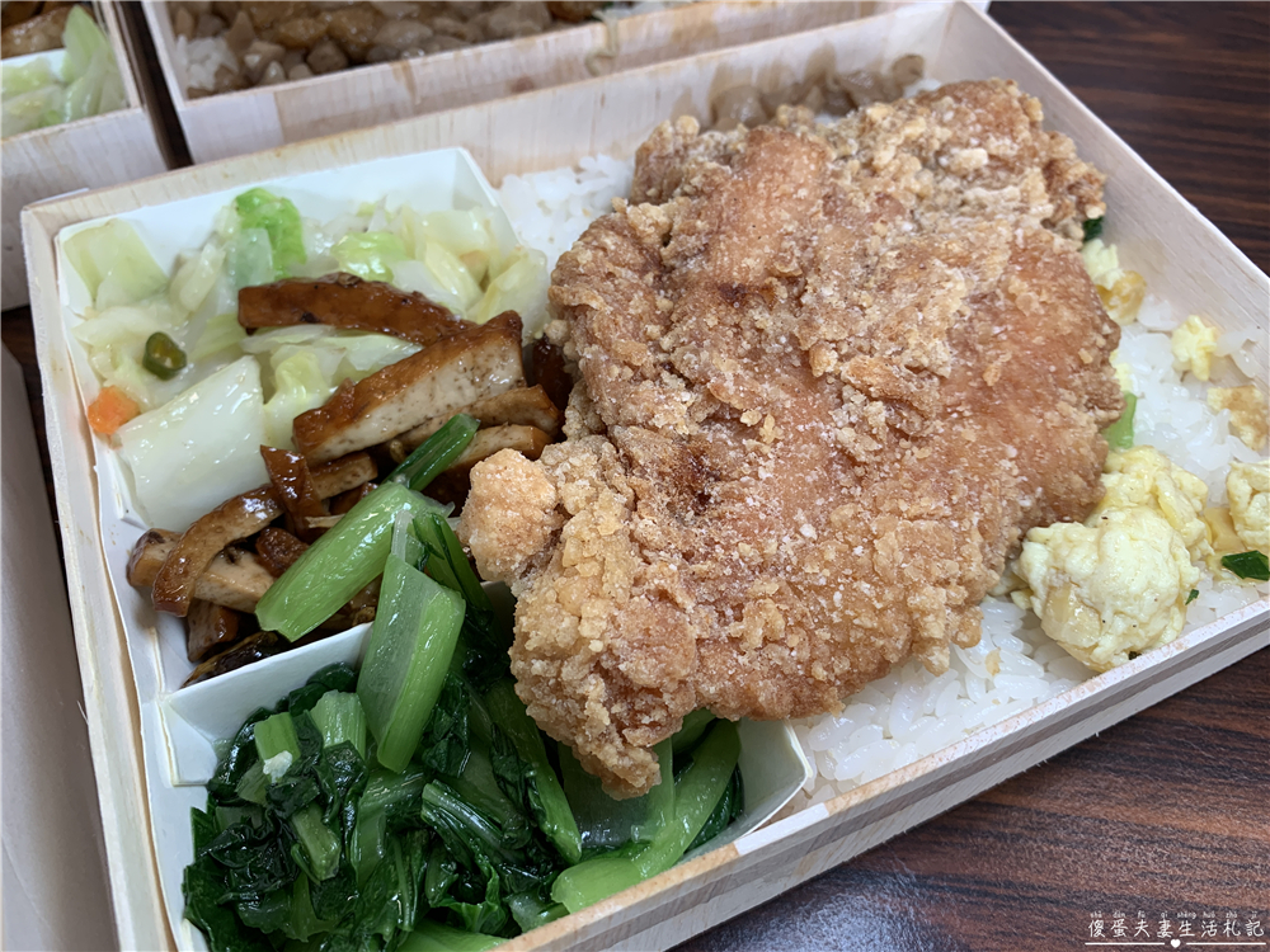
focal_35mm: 26
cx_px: 635
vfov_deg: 53.1
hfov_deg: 67.3
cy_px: 476
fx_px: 954
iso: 40
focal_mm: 4.25
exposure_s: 1/120
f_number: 1.8
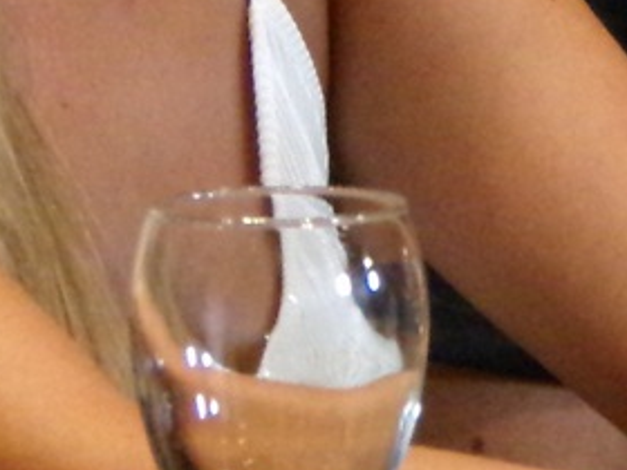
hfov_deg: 2.6
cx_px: 988
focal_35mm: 751
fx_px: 13603
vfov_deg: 2.0
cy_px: -436
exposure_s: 1/25
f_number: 4.7
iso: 625
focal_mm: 29
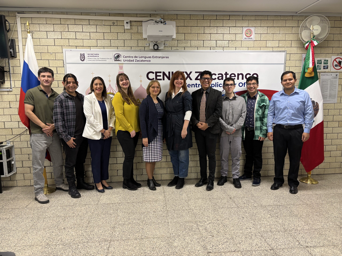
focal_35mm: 26
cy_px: 128
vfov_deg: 53.1
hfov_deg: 67.3
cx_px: 171
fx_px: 257
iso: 100
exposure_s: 1/60
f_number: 1.6
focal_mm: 5.96
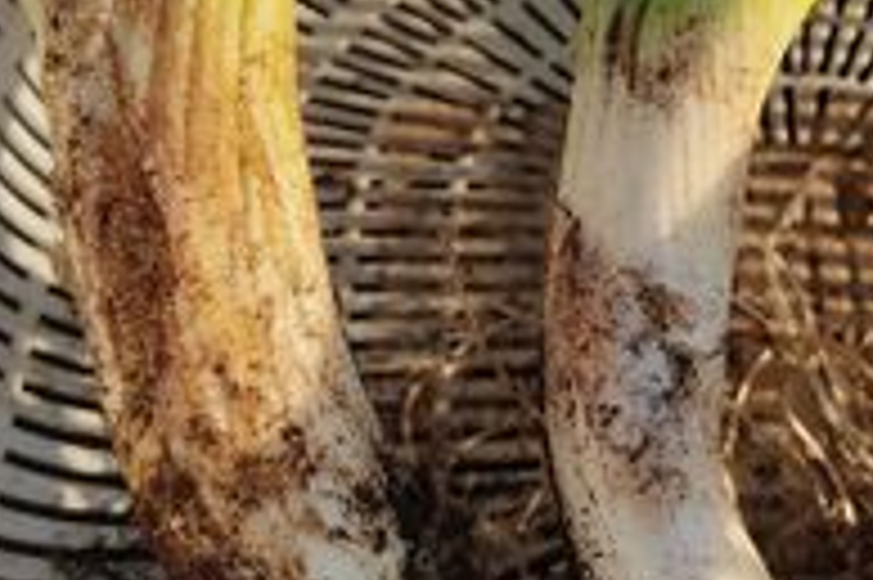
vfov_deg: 19.9
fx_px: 1623
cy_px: 49
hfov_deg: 29.5
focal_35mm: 67
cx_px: 688
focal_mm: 4.74
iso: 100
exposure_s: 1/1003
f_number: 1.79
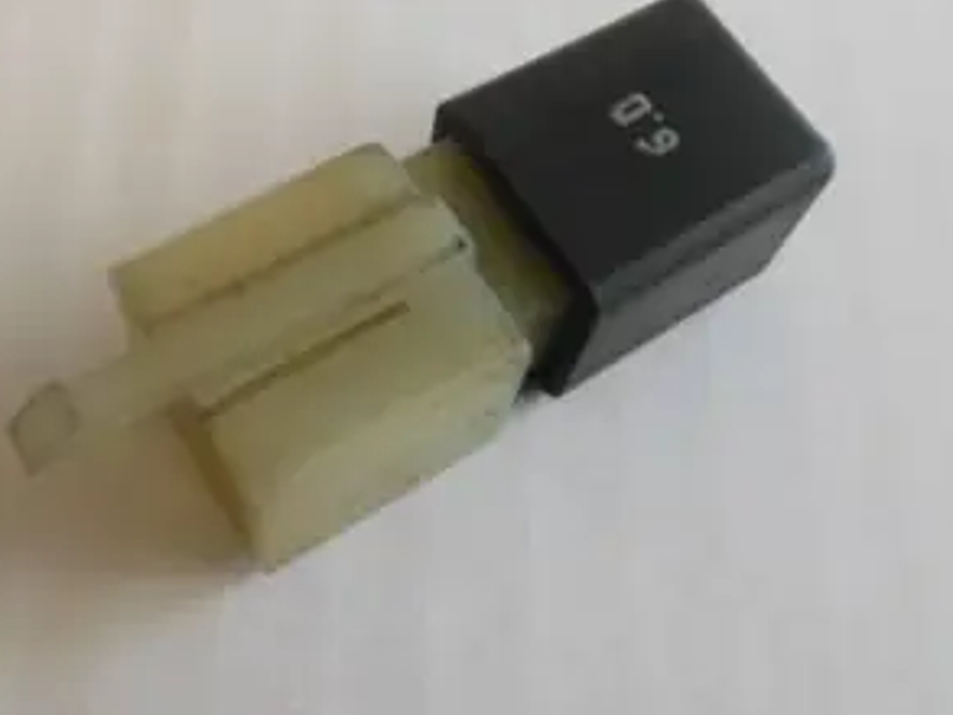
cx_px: 420
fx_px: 1129
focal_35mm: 41
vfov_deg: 35.1
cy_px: 312
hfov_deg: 45.7
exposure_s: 1/15
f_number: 3.2
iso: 400
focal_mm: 4.5
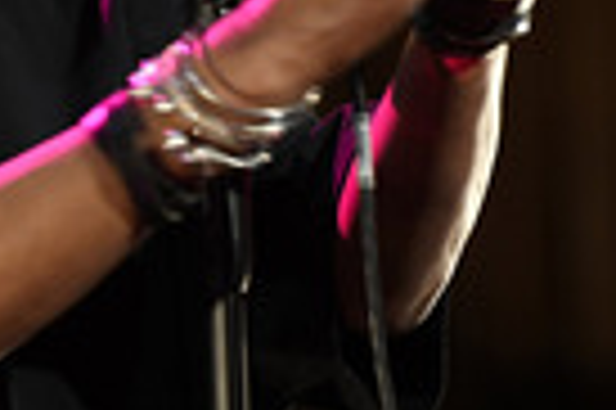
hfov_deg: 3.1
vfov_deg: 2.1
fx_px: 11263
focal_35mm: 659
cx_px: 169
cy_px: -95
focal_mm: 200
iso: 2500
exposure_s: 1/160
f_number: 3.5
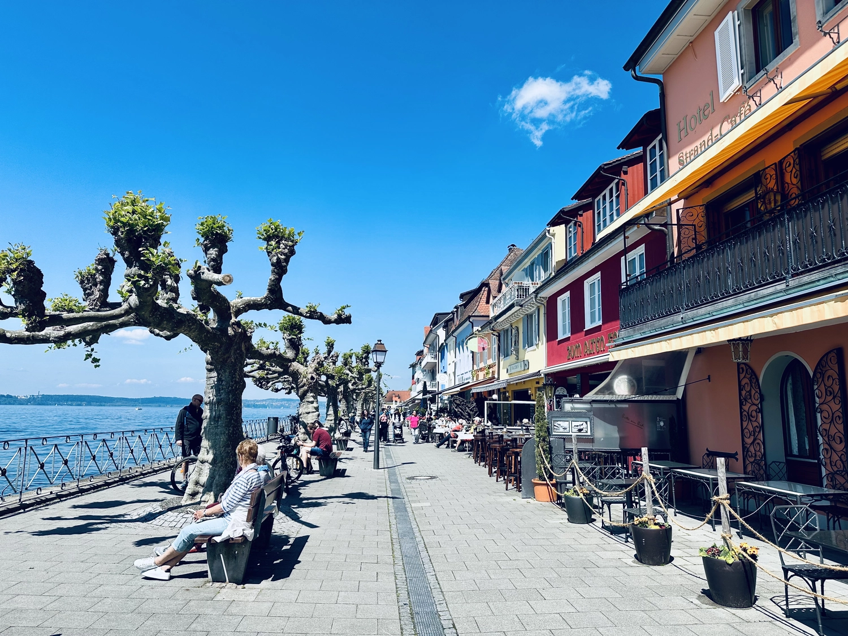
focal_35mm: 24
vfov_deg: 56.8
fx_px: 588
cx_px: 424
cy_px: 318
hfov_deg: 71.6
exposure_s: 1/4348
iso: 80
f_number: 1.78
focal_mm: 6.86
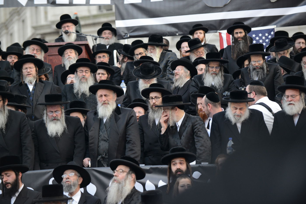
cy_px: 102
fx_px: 1360
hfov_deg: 12.8
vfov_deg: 8.6
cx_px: 153
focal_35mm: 160
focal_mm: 160
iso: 1250
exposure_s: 1/320
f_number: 5.6
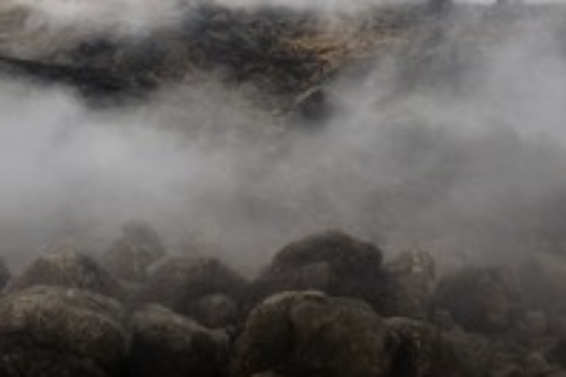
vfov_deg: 25.5
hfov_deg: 38.4
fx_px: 802
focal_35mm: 51
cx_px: 186
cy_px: 29
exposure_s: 1/125
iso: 400
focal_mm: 24
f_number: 13
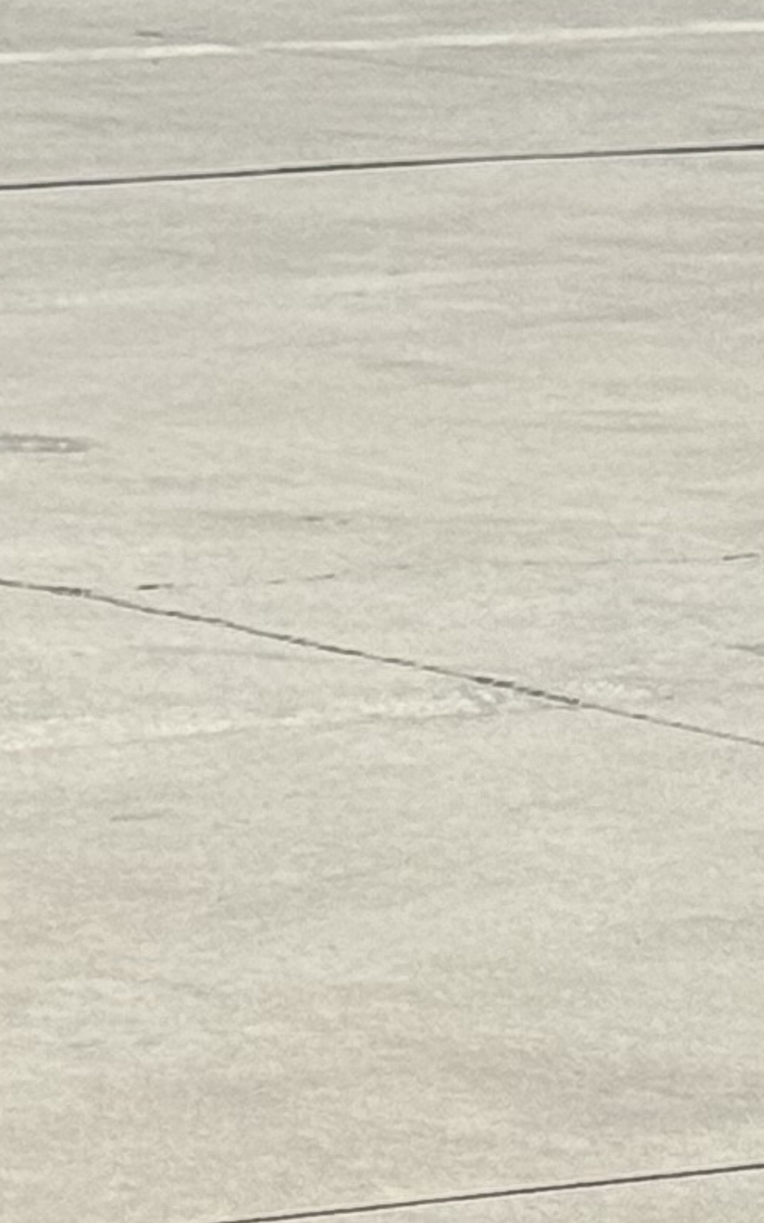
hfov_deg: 4.6
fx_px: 8698
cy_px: 569
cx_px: -2180
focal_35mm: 261
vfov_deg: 8.0
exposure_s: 1/5848
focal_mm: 6.76
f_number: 1.78
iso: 64
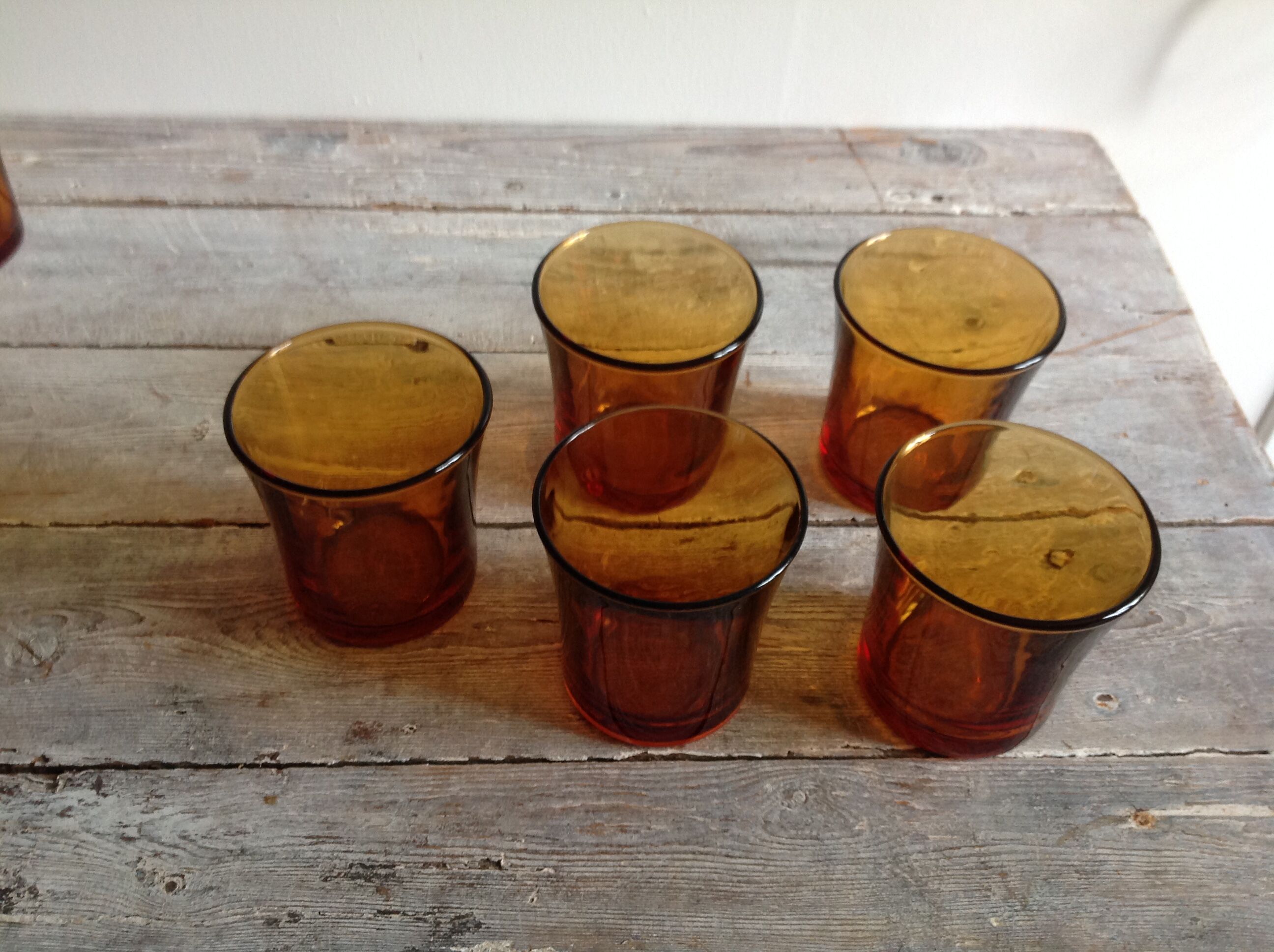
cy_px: 476
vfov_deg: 40.6
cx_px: 637
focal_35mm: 35
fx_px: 1286
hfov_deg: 52.7
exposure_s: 1/15
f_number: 2.4
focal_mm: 4.28
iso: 100
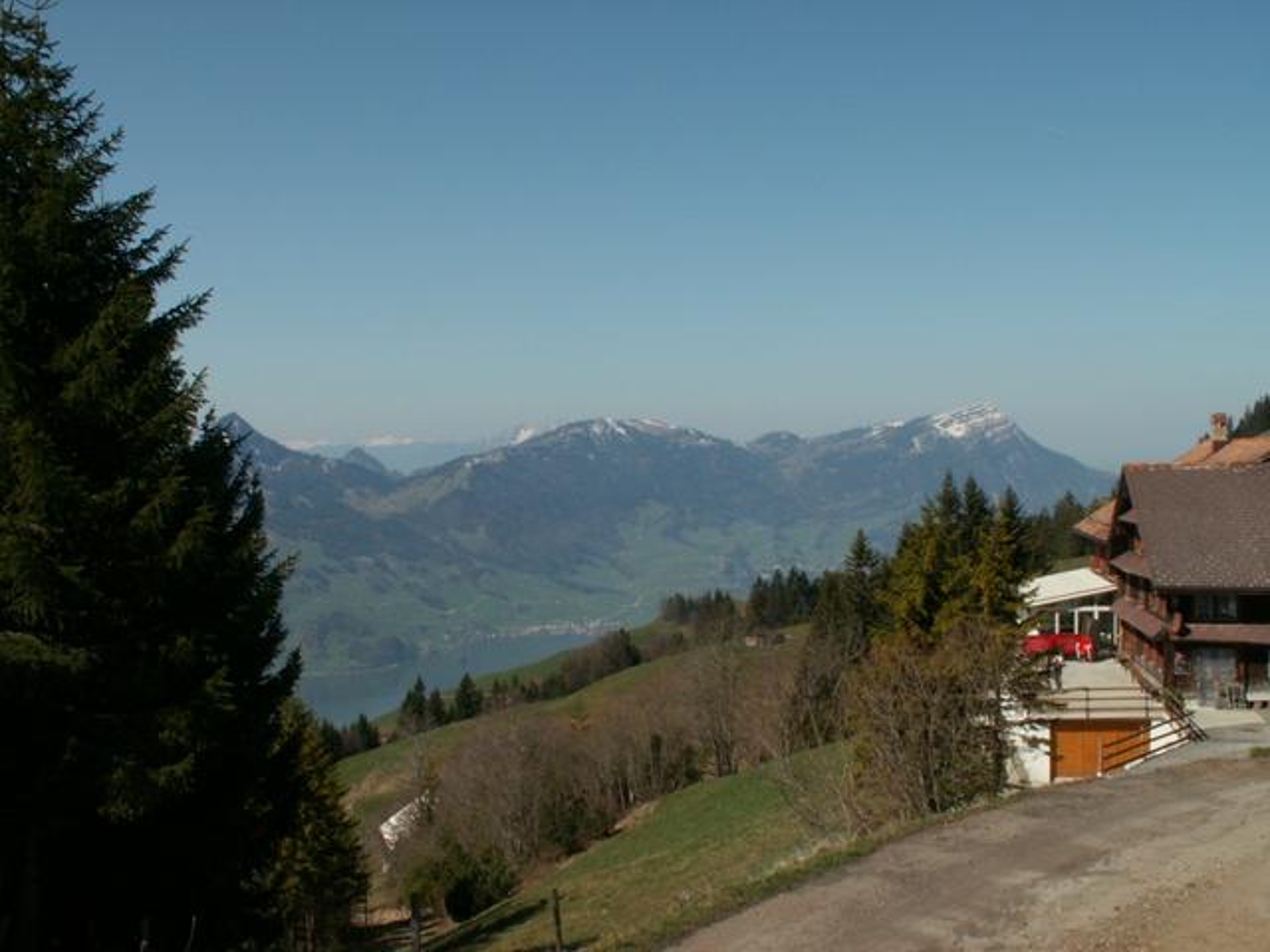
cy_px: 476
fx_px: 1468
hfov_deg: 46.8
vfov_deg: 36.0
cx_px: 635
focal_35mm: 40
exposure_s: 1/200
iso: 50
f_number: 8
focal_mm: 6.59
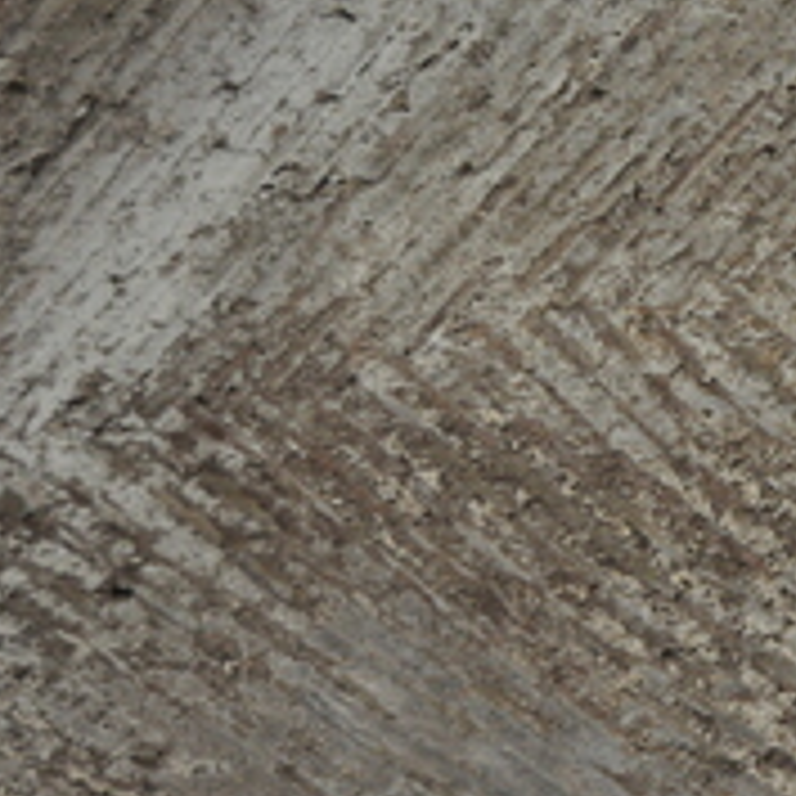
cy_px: 180
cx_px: 935
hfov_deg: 16.6
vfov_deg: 17.1
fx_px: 2628
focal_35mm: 101
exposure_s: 1/15
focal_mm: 32
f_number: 4.2
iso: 1600
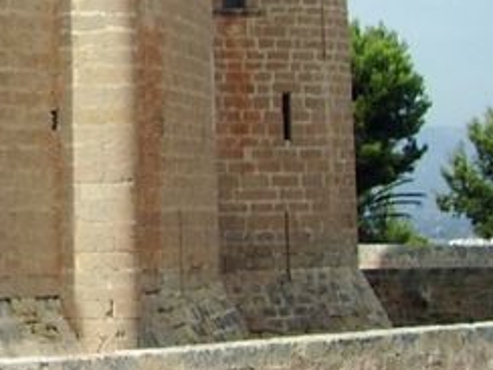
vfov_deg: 9.9
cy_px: -71
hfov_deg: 11.9
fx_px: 2094
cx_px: -517
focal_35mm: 147
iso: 50
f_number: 4.3
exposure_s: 1/500
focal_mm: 5.8
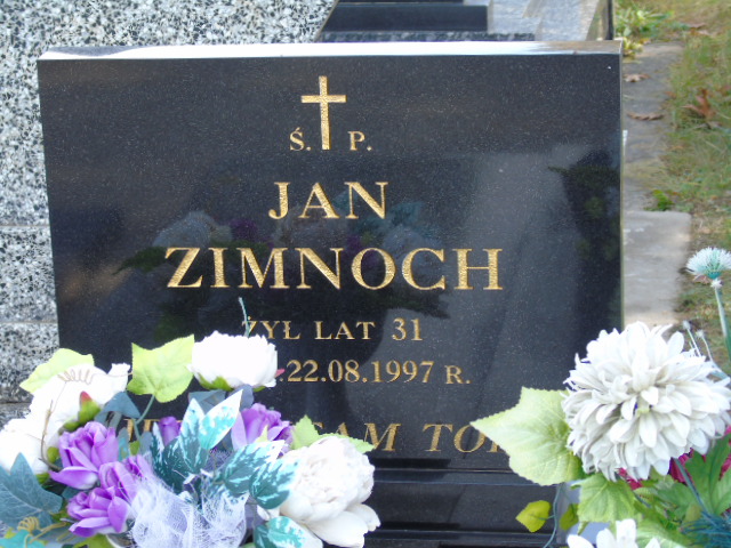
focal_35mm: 108
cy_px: 274
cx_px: 366
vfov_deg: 13.7
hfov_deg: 18.2
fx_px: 2281
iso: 100
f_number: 4.4
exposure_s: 1/40
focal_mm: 19
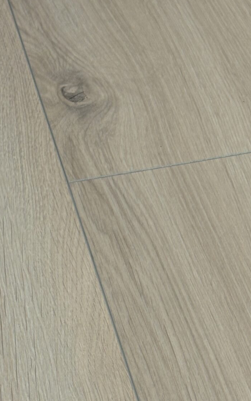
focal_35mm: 126
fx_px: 1379
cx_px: 141
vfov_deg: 16.4
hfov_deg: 10.4
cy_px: 324
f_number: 1.6
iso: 50
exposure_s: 1/100
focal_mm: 5.96
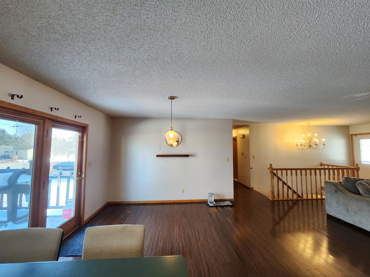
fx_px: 139
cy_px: 138
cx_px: 185
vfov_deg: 89.9
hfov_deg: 106.2
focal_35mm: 13
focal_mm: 2.2
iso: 250
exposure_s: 1/60
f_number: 2.2
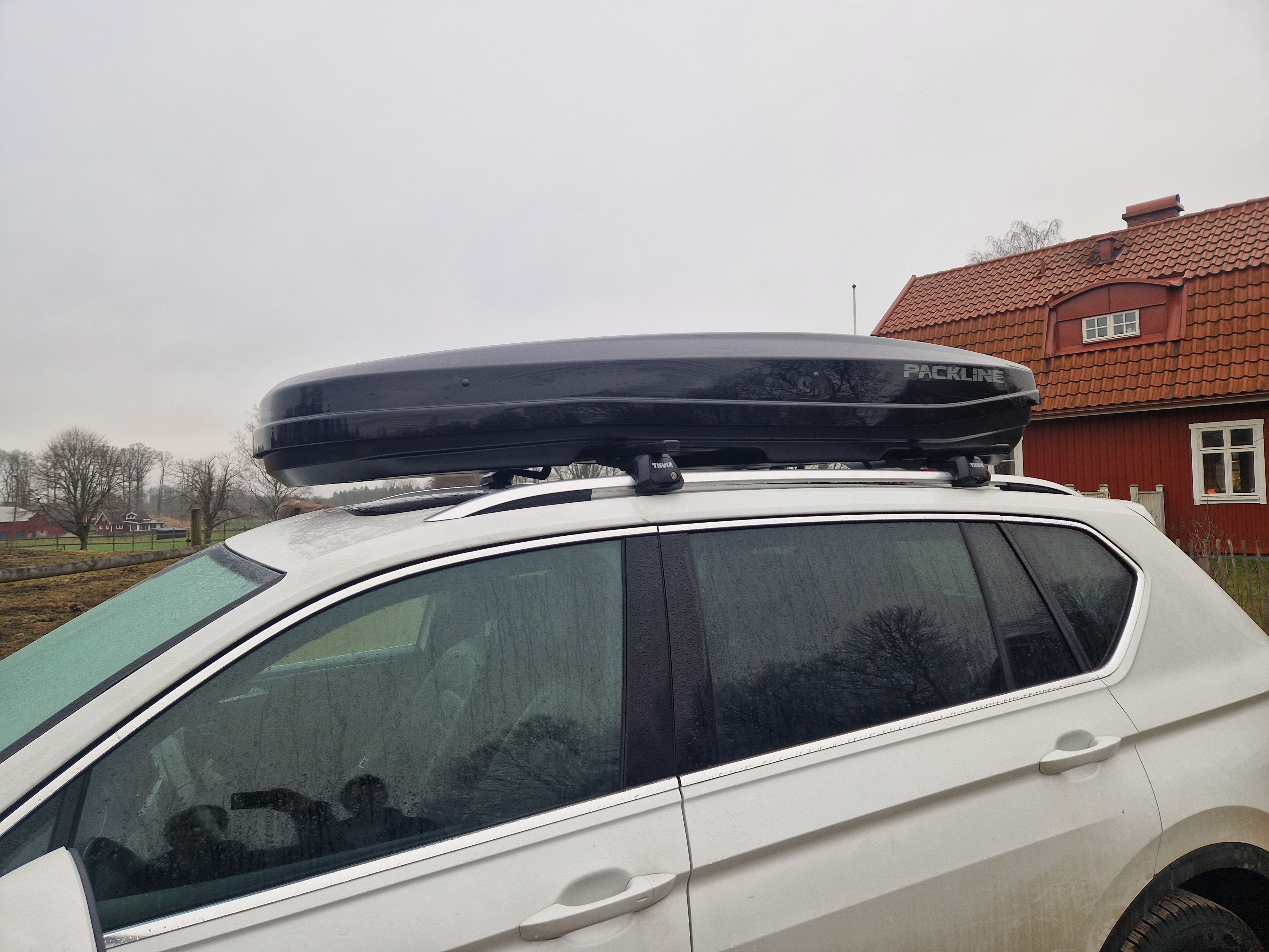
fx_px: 843
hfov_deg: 73.9
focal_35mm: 23
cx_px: 634
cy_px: 476
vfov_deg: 58.9
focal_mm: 5.4
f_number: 1.8
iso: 50
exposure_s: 1/180
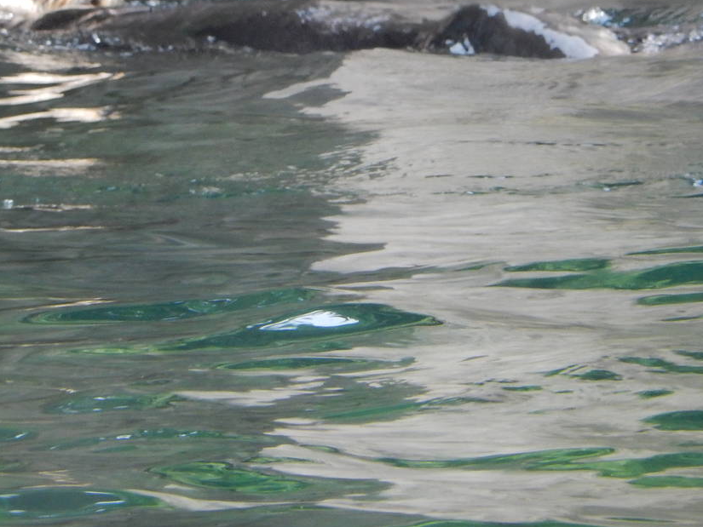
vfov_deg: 1.7
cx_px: 256
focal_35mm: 873
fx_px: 17732
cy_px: 42
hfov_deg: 2.3
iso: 400
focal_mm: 81
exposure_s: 1/125
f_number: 6.3
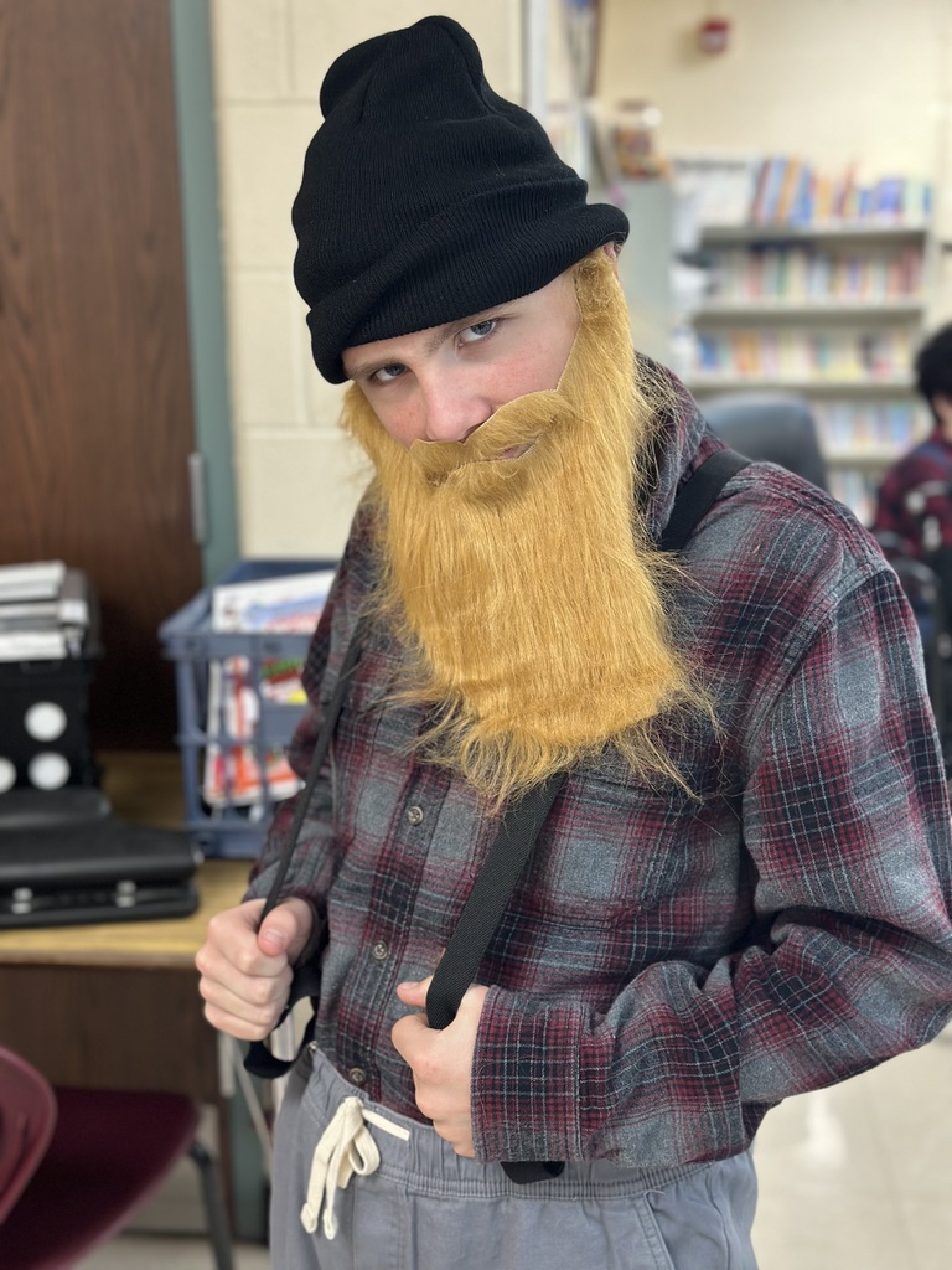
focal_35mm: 48
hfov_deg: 30.3
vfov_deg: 39.7
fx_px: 1760
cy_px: 635
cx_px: 476
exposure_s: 1/60
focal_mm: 6.86
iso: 250
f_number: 1.78
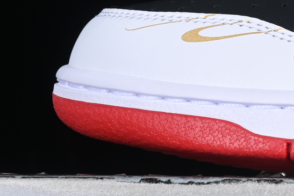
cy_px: -82
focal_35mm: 332
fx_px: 2710
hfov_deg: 6.1
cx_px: 530
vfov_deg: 4.1
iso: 160
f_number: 8
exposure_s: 1/80
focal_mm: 50
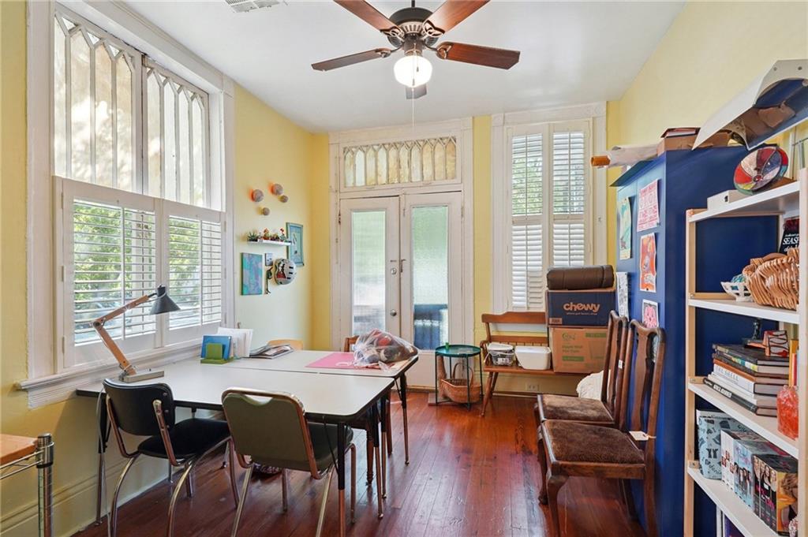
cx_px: 404
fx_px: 381
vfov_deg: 70.3
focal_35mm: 17
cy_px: 268
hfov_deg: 93.3
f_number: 11
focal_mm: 17
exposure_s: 1/10
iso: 800
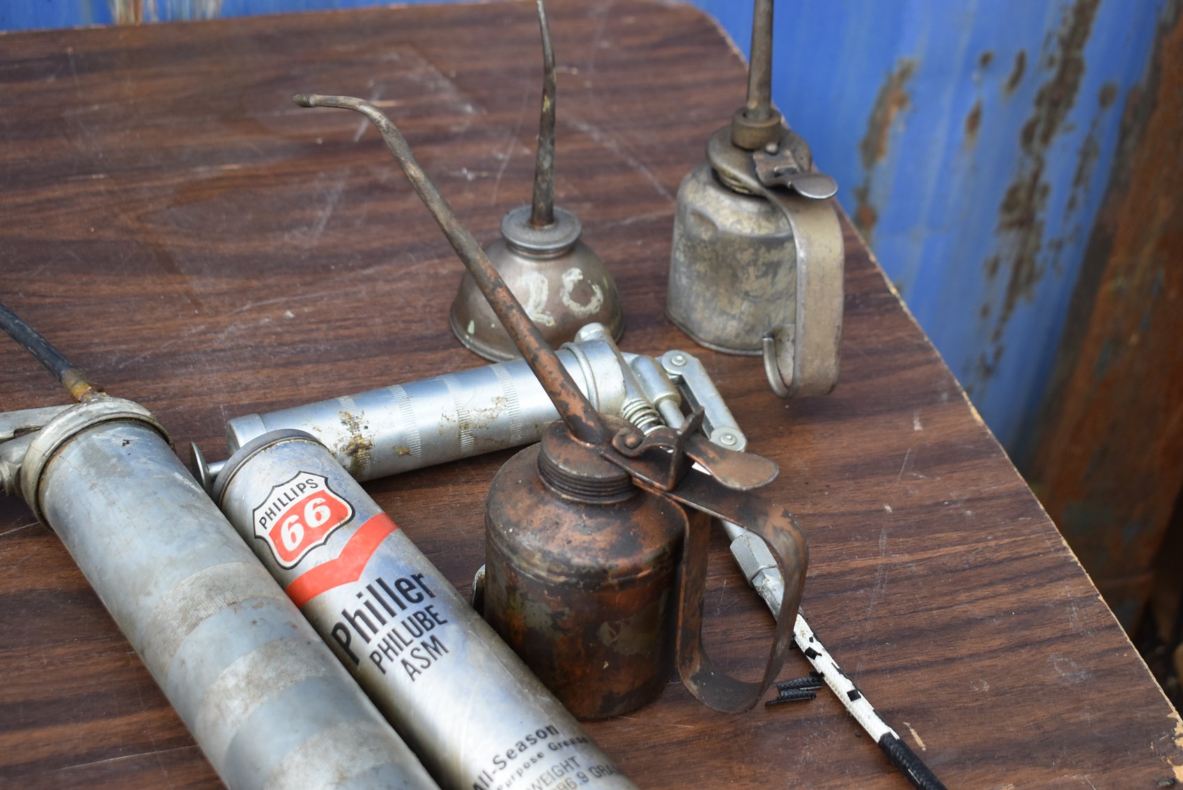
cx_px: 592
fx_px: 1726
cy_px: 395
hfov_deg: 37.8
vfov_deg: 25.8
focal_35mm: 52
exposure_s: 1/250
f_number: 5
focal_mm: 35
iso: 400
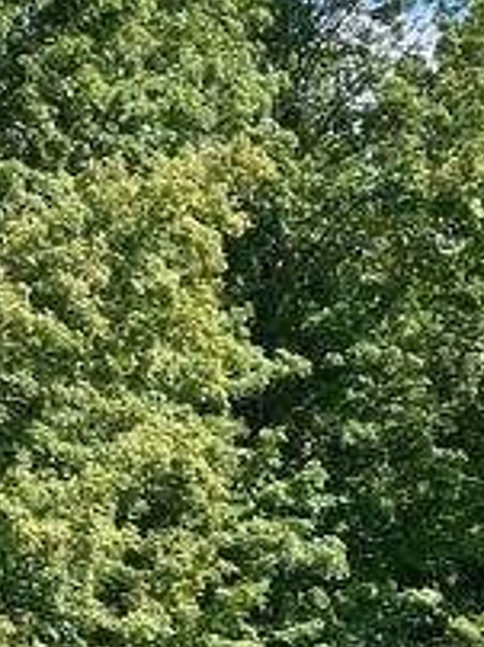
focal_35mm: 116
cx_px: -522
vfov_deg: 16.5
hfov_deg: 11.4
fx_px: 2167
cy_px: 706
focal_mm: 3.99
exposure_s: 1/750
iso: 20
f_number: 1.8
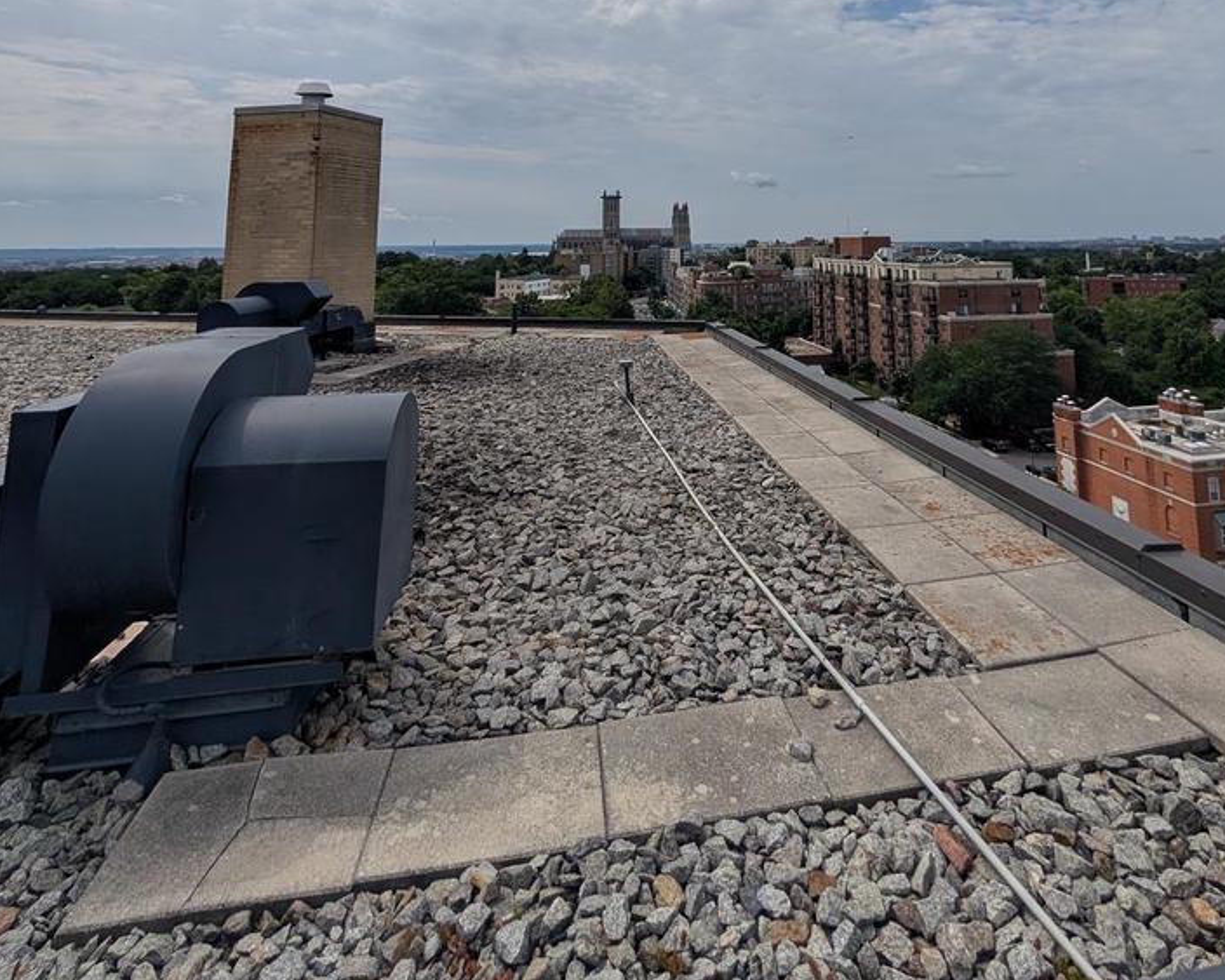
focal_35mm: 18
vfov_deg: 64.8
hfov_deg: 85.8
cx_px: 700
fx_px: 653
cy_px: 151
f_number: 1.7
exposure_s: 1/14706
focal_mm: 2.02
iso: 58
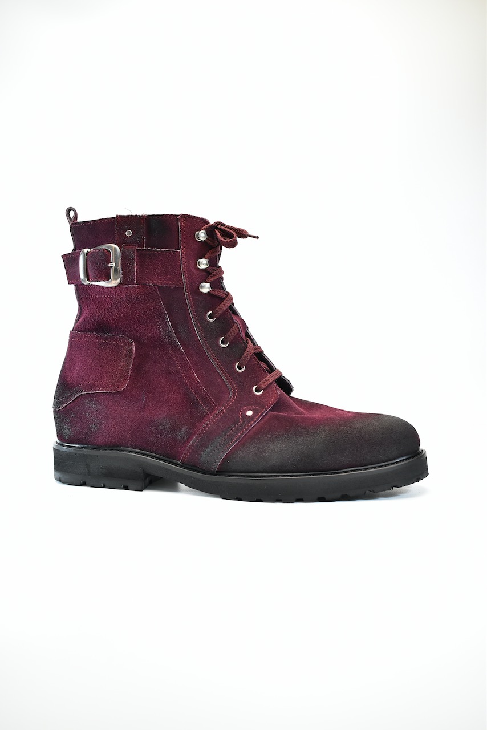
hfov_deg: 38.4
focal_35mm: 34
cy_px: 365
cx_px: 244
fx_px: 700
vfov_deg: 55.1
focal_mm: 23
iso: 1600
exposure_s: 1/400
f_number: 5.6
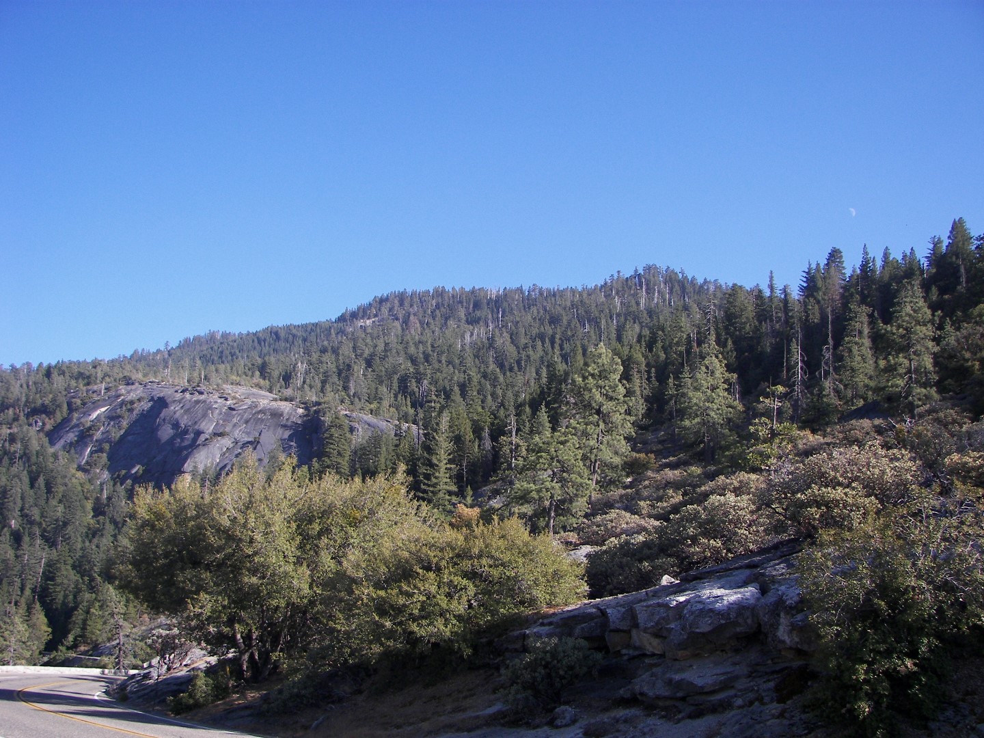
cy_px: 369
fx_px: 1023
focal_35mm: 36
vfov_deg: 39.7
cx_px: 492
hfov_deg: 51.4
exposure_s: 1/640
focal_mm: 6
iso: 64
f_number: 2.8
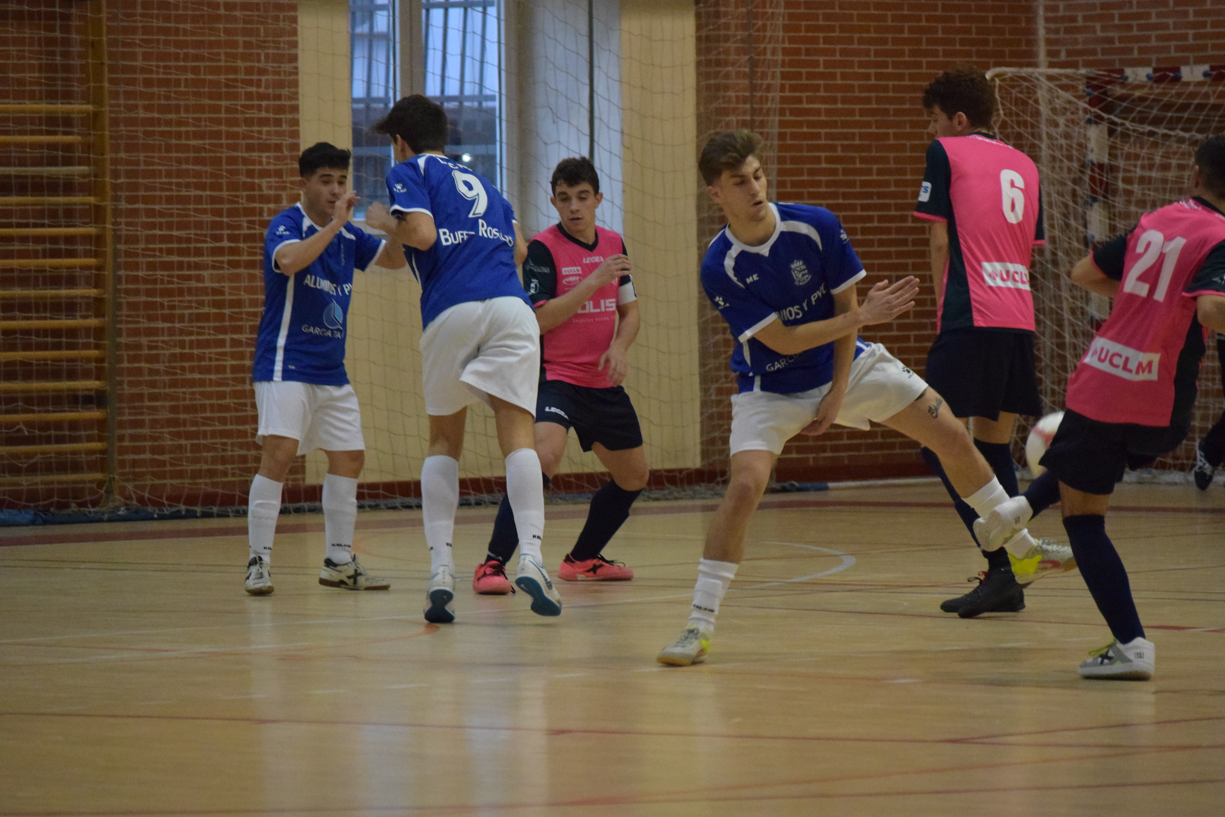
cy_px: 408
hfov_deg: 9.8
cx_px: 612
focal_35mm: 210
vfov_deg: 6.5
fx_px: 7145
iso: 6400
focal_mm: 140
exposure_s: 1/500
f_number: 5
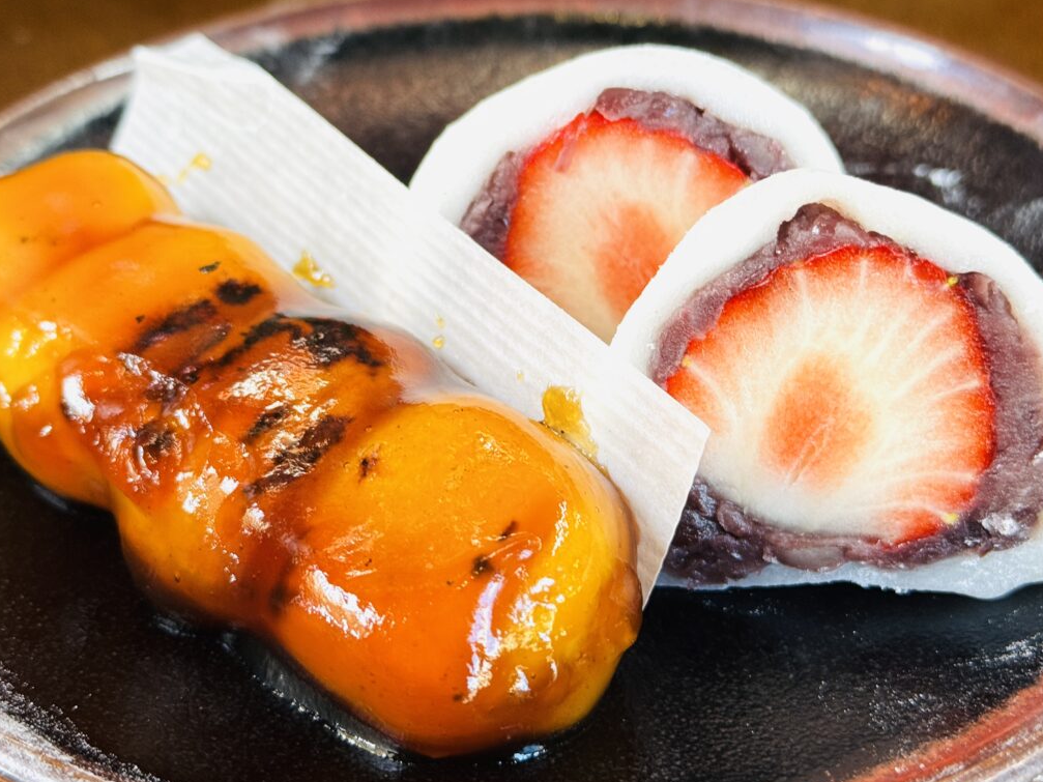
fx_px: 1838
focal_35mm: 61
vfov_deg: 24.0
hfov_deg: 31.7
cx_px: 504
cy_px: 374
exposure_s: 1/50
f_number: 1.78
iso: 50
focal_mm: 6.76
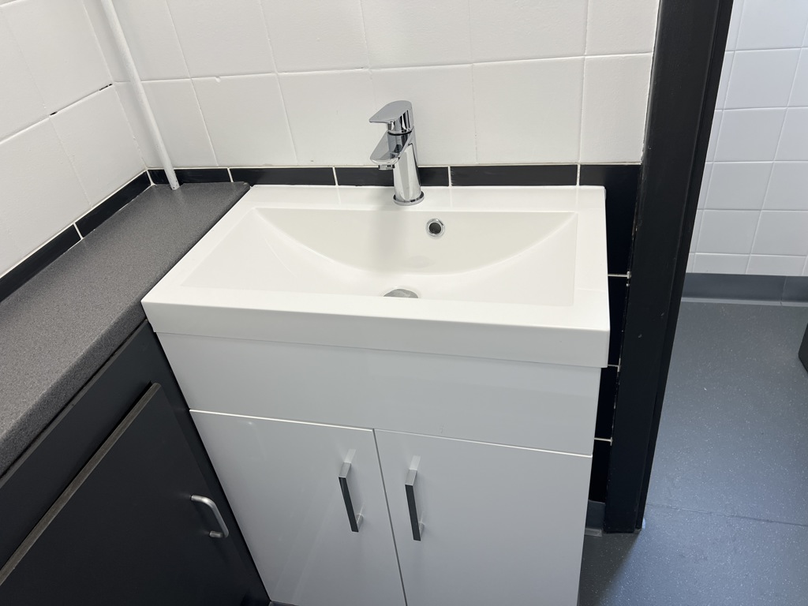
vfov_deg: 53.1
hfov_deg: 67.3
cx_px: 404
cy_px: 303
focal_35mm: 26
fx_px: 607
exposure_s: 1/100
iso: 80
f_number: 1.5
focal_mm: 5.7
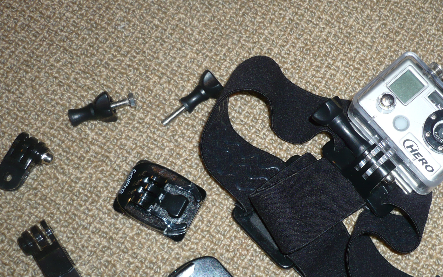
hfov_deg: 37.8
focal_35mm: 53
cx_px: 293
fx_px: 640
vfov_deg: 24.4
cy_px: 152
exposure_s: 1/30
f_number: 2.8
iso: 100
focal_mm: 5.8
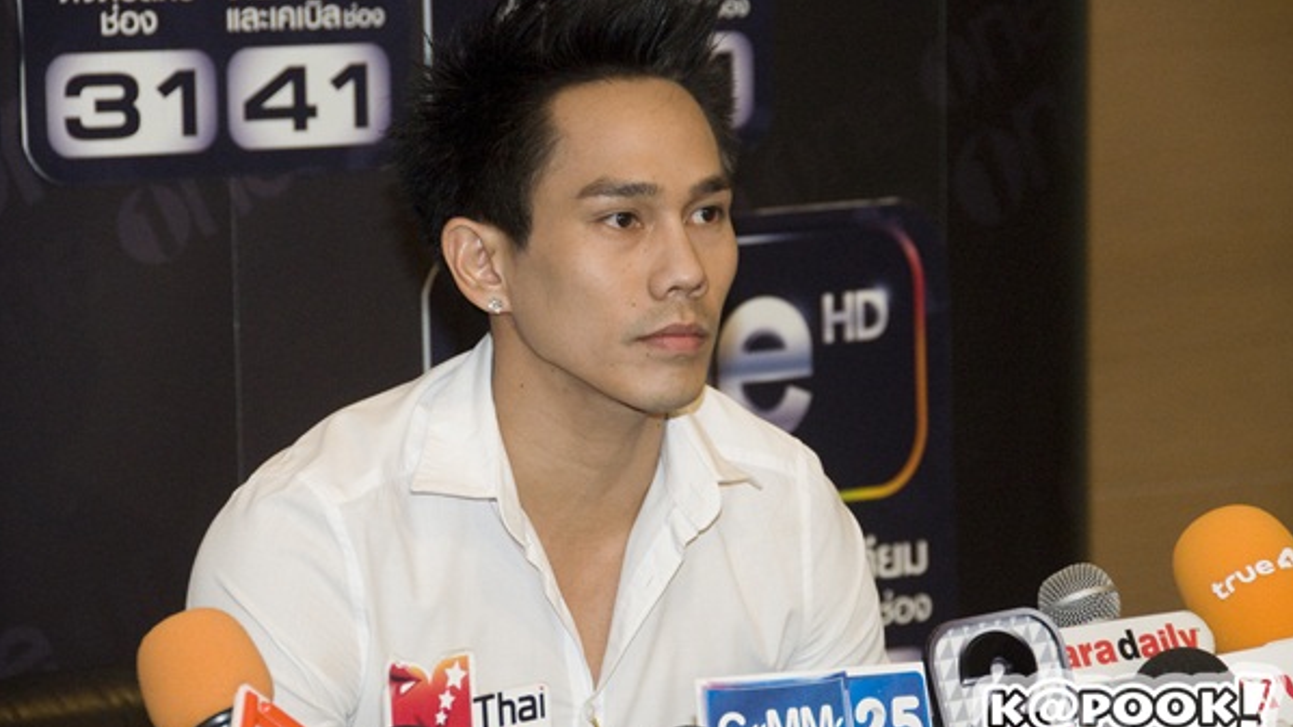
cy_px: 360
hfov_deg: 13.0
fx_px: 5674
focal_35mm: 166
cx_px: 646
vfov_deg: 7.3
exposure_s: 1/125
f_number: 5.6
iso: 1250
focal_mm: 105
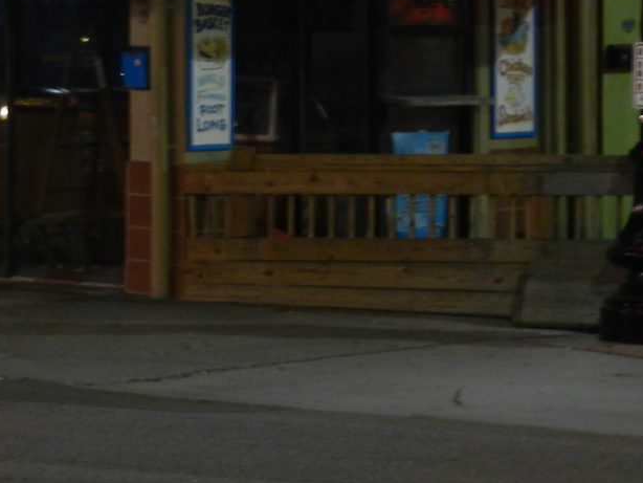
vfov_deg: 5.9
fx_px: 4646
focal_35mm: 250
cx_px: 197
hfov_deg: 7.9
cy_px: -84
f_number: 4.6
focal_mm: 17.7
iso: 400
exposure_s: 1/6
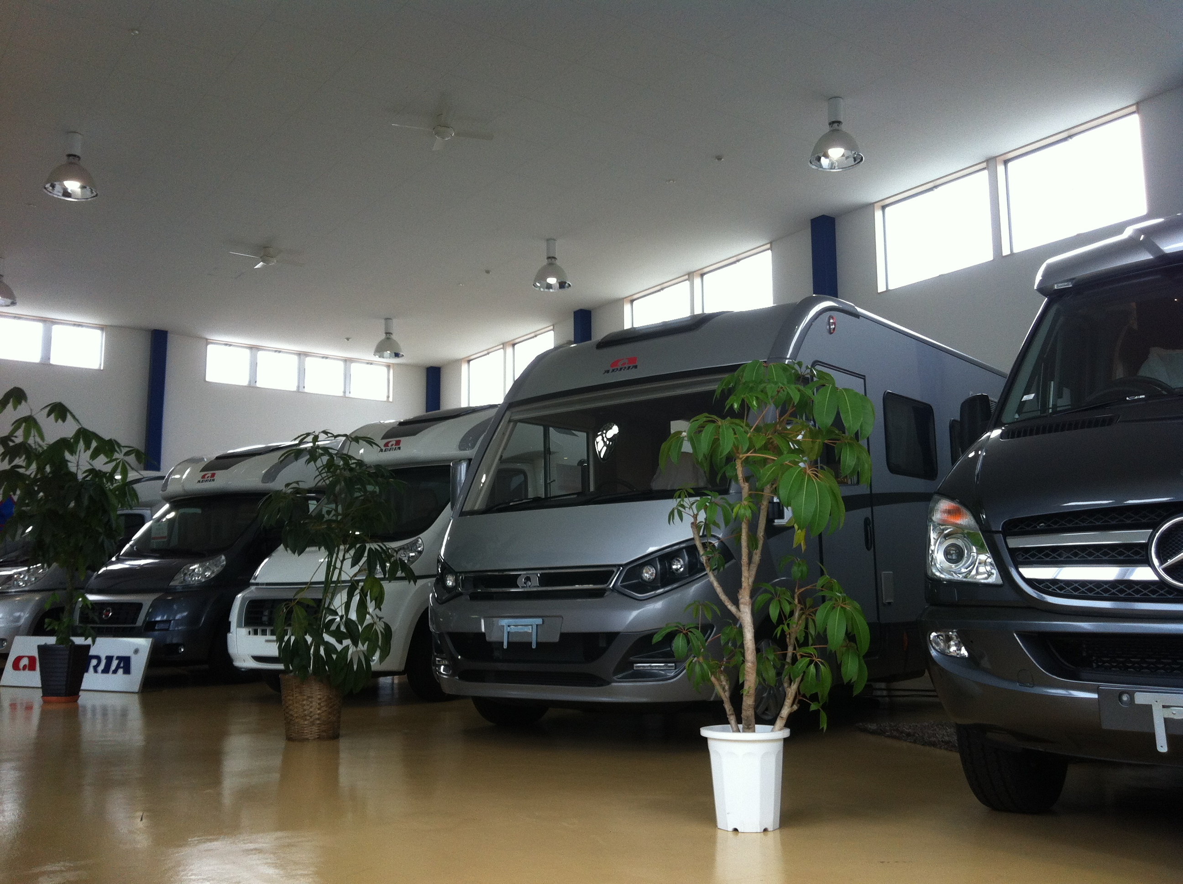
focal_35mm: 35
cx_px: 592
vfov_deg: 40.6
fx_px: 1194
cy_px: 442
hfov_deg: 52.7
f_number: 2.8
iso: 80
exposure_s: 1/120
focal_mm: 3.85
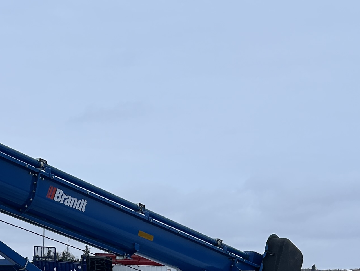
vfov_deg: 17.1
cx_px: 60
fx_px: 853
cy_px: 333
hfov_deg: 23.4
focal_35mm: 82
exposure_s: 1/733
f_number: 1.5
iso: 50
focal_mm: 5.7
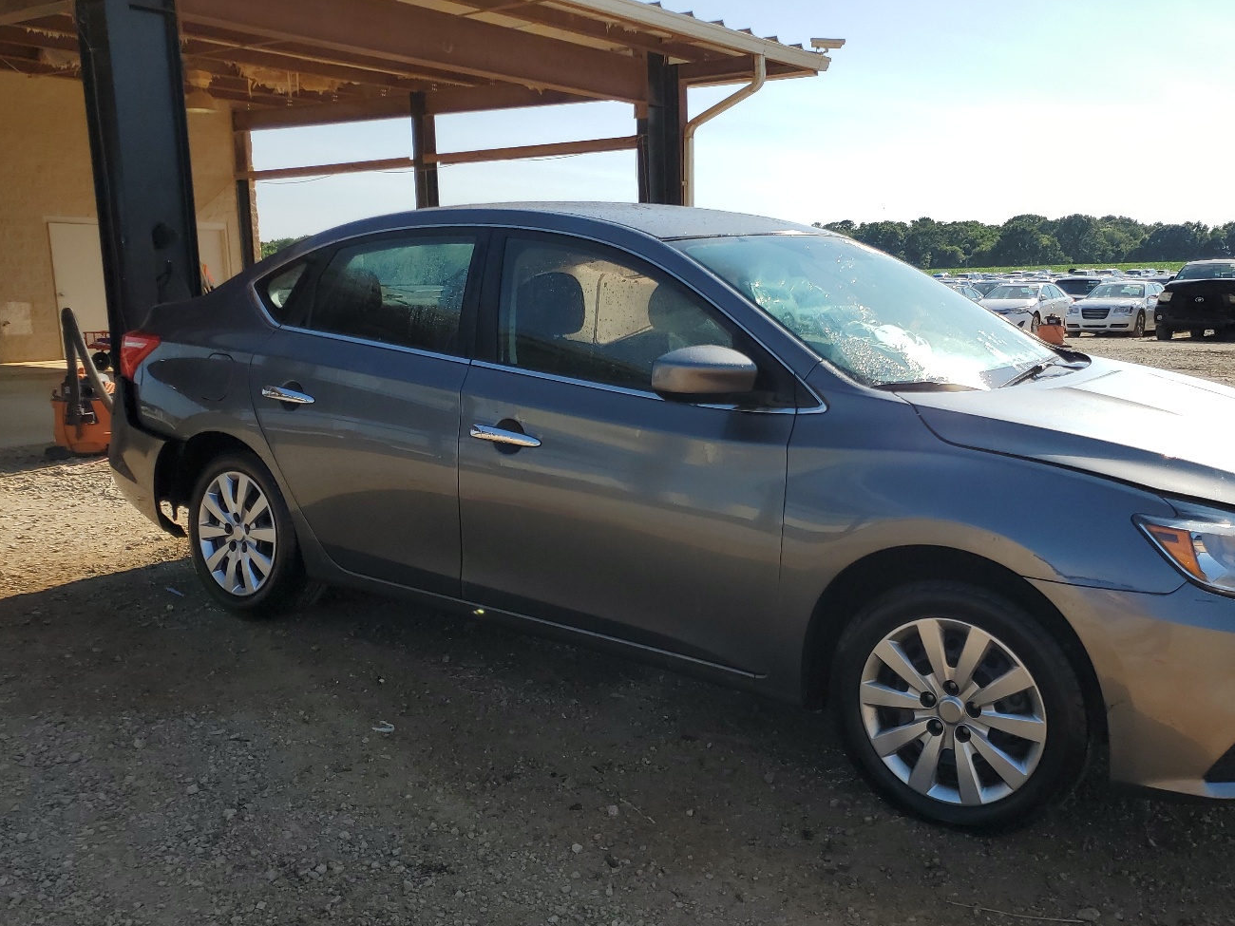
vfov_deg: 44.1
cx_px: 741
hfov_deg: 56.4
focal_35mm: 32
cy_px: 515
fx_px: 1142
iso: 50
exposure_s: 1/5000
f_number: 1.5
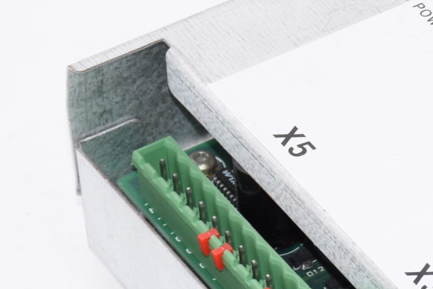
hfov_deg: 4.7
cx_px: 598
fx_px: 5196
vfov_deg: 3.2
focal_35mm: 432
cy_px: 153
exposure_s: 1/60
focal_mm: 75
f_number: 13
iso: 200
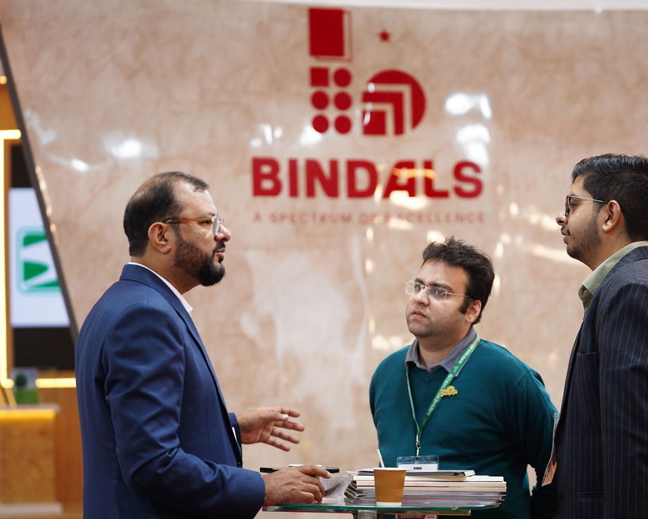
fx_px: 1554
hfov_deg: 23.5
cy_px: 262
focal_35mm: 81
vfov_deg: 19.0
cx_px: 386
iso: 250
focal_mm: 71
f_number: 2.8
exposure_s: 1/160
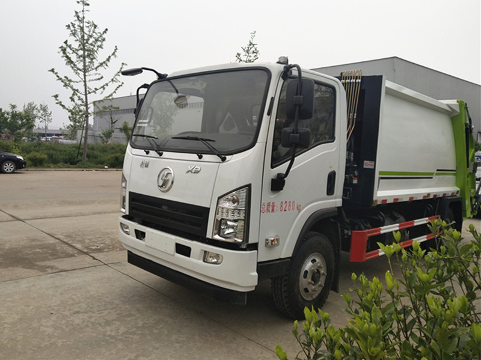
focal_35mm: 30
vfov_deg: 46.8
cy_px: 180
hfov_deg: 60.0
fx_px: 417
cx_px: 240
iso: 52
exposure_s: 1/2625
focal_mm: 3.95
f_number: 1.8
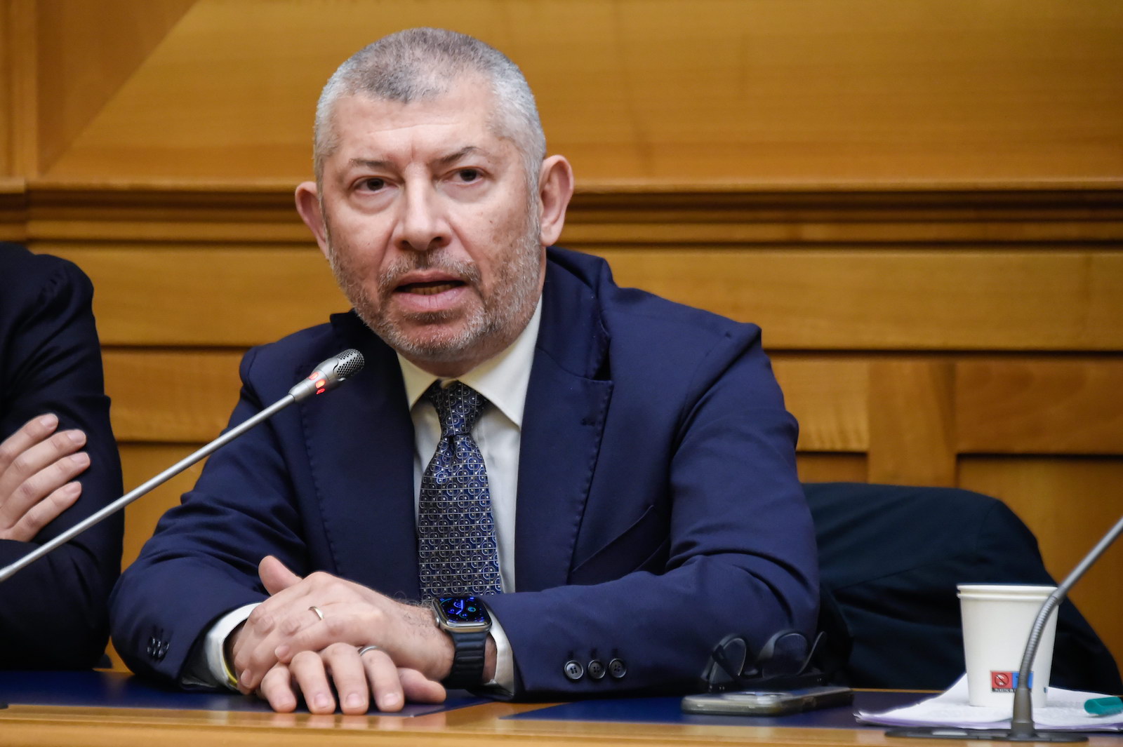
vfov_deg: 5.5
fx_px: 7794
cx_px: 562
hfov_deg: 8.2
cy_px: 374
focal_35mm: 250
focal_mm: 250
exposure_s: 1/160
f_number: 5.6
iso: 5000
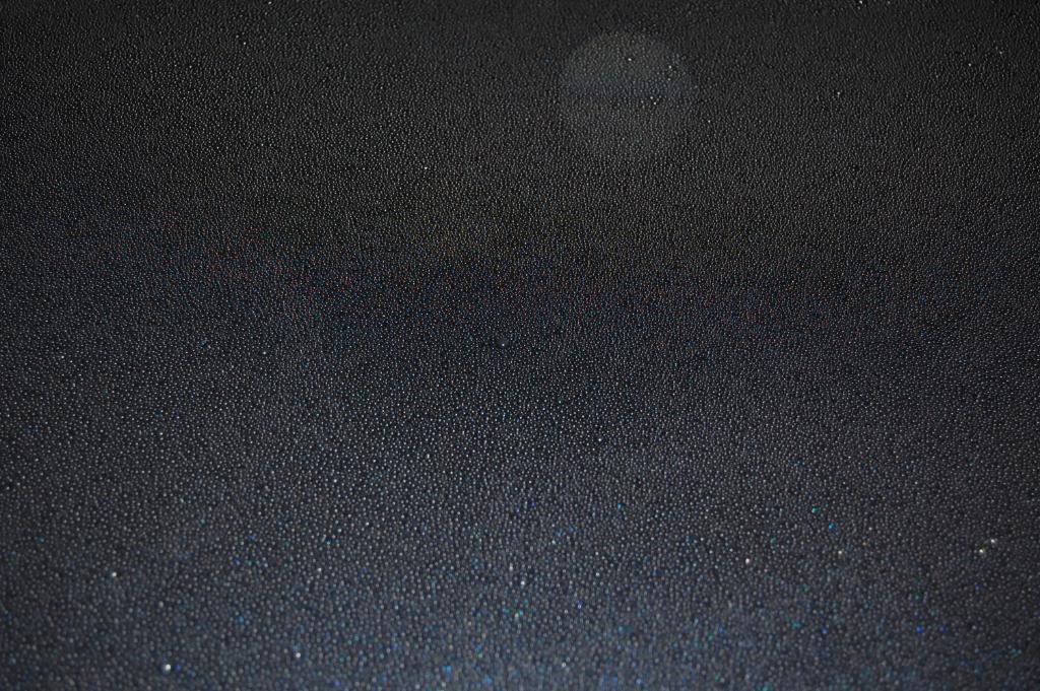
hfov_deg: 42.4
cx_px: 520
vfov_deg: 28.9
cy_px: 346
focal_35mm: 46
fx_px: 1342
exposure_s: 1/60
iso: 400
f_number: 4.5
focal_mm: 31
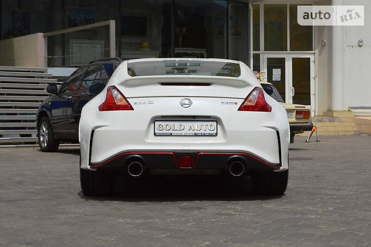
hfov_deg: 24.6
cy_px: 124
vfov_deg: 16.5
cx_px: 186
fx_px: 849
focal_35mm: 82
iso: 100
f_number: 9
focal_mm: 55
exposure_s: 1/320
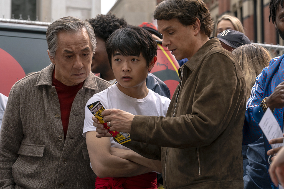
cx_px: 142
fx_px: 891
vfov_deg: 12.1
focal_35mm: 113
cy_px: 94
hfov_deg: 18.1
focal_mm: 113
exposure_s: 1/160
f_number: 8
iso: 800
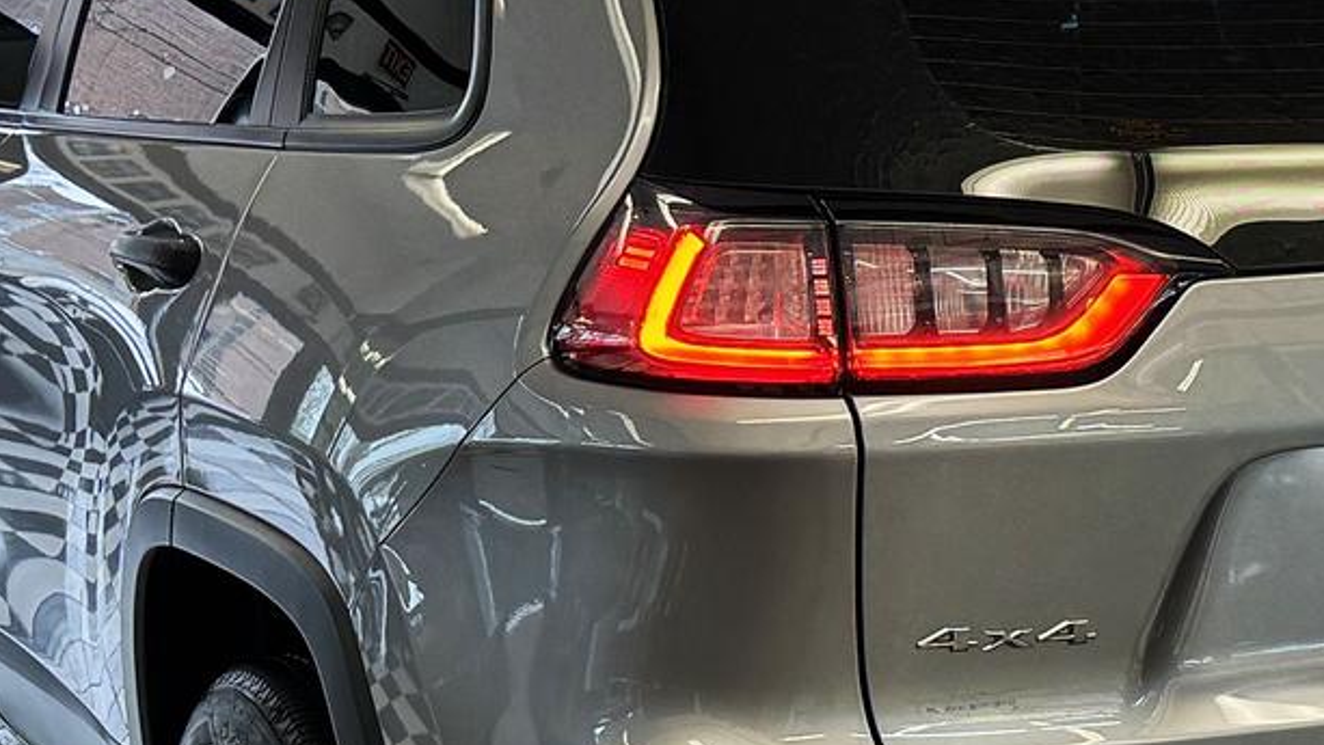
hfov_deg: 19.9
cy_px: 430
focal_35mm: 107
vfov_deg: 11.3
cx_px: 927
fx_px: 3757
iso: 100
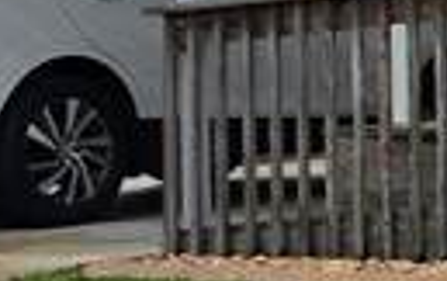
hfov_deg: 7.8
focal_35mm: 193
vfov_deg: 6.8
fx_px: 2354
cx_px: 1688
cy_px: 114
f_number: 1.8
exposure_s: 1/2088
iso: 25
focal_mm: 5.4
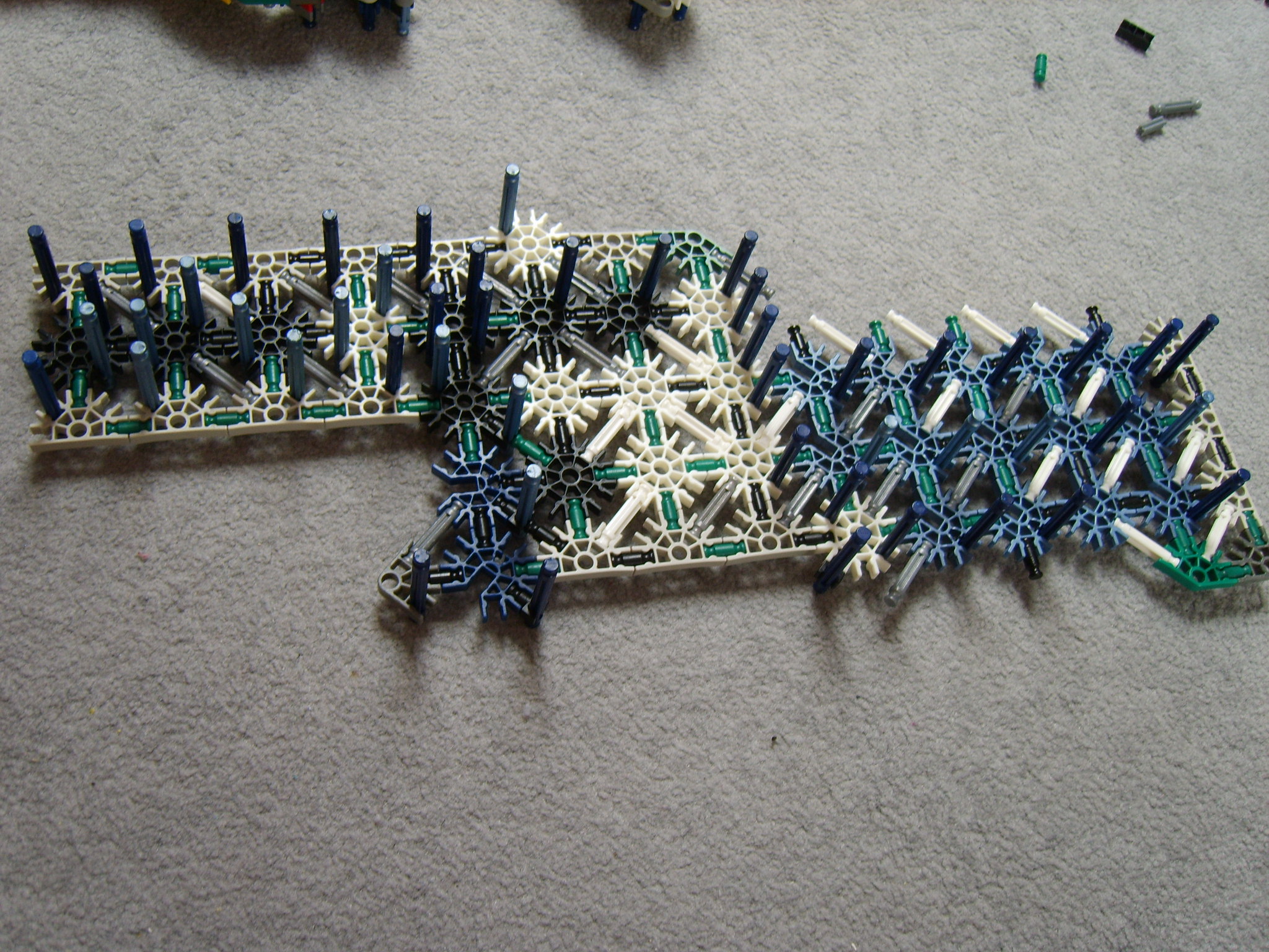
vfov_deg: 40.7
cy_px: 476
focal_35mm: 35
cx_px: 634
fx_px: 1283
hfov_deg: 52.6
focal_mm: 7.4
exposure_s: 1/30
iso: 54
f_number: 2.8
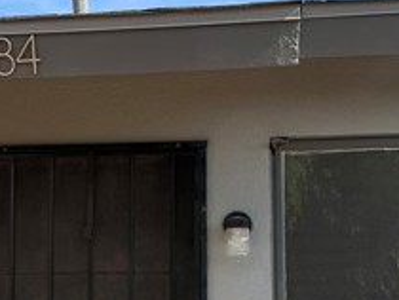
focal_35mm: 73
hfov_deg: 26.2
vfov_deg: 20.0
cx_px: 86
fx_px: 842
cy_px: 234
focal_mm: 6.76
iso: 80
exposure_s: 1/2110
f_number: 1.78
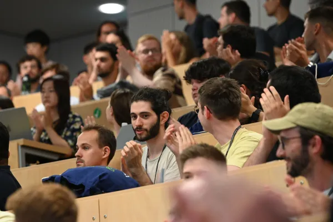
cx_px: 166
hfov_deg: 12.8
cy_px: 111
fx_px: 1480
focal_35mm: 160
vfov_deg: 8.6
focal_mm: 160
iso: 2000
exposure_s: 1/160
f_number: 3.5
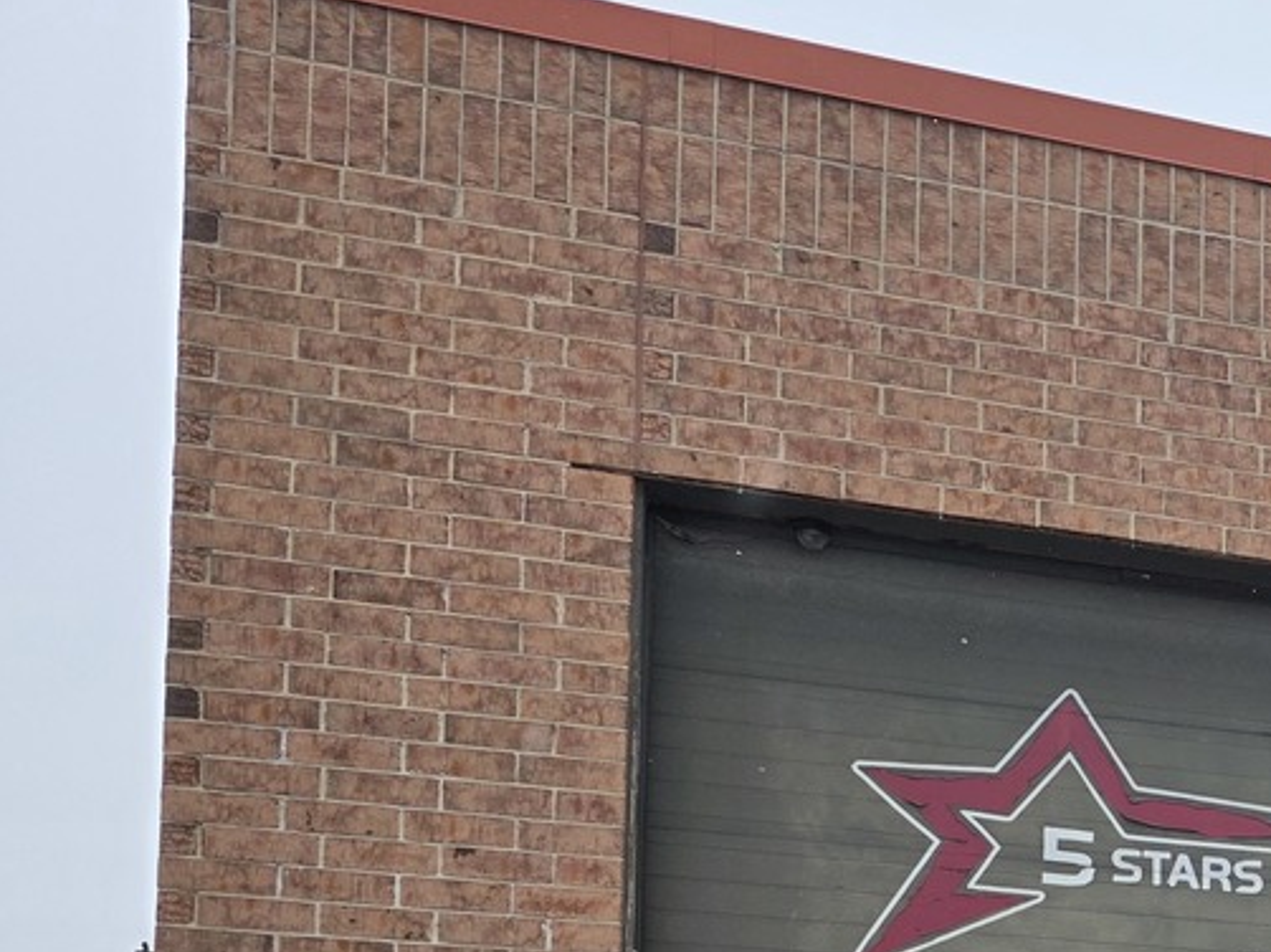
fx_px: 2422
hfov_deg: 24.3
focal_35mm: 66
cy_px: 1279
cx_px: 1795
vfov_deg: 20.1
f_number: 1.7
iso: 50
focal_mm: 6.3
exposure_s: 1/359
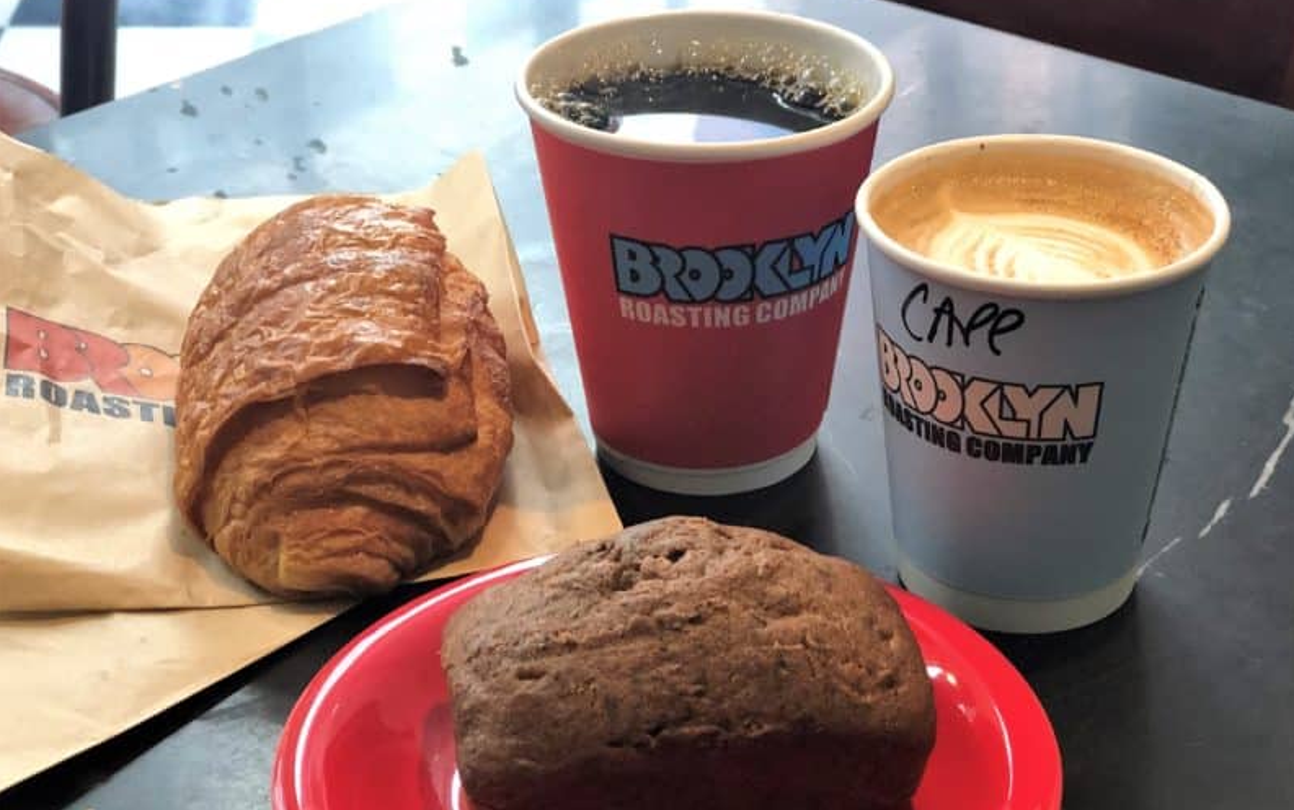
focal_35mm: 61
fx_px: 2152
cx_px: 649
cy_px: 469
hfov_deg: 33.5
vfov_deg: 21.3
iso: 200
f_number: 2.8
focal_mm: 6.6
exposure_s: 1/30
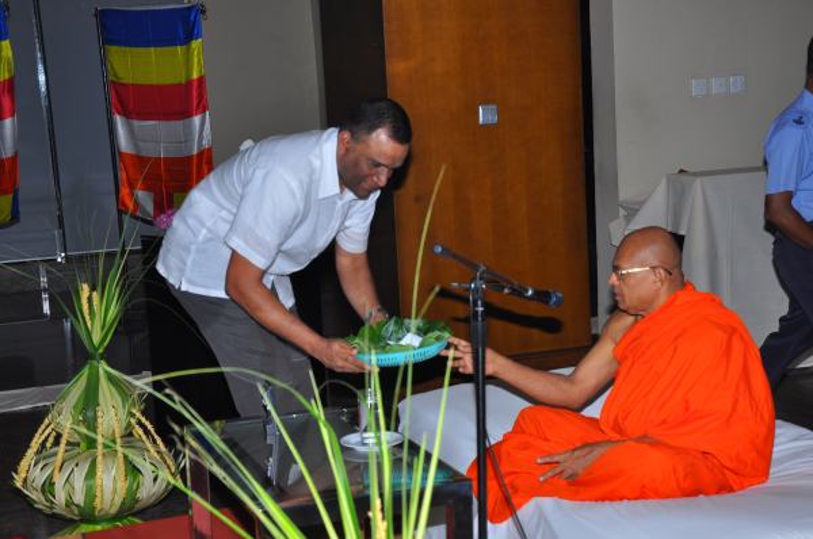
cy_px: 270
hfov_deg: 31.9
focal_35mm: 63
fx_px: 1420
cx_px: 406
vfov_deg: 21.5
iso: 400
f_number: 7.1
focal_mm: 42
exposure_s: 1/160
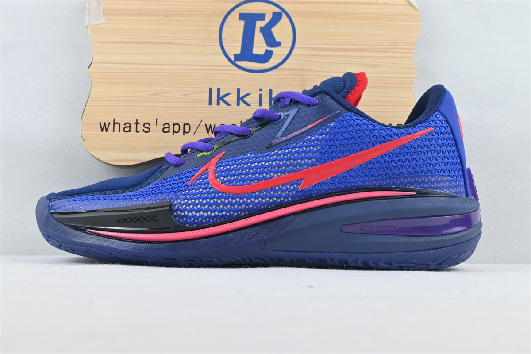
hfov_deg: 40.0
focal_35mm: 50
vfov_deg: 27.3
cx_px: 266
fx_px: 730
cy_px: 177
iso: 1000
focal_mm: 33
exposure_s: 1/125
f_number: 10
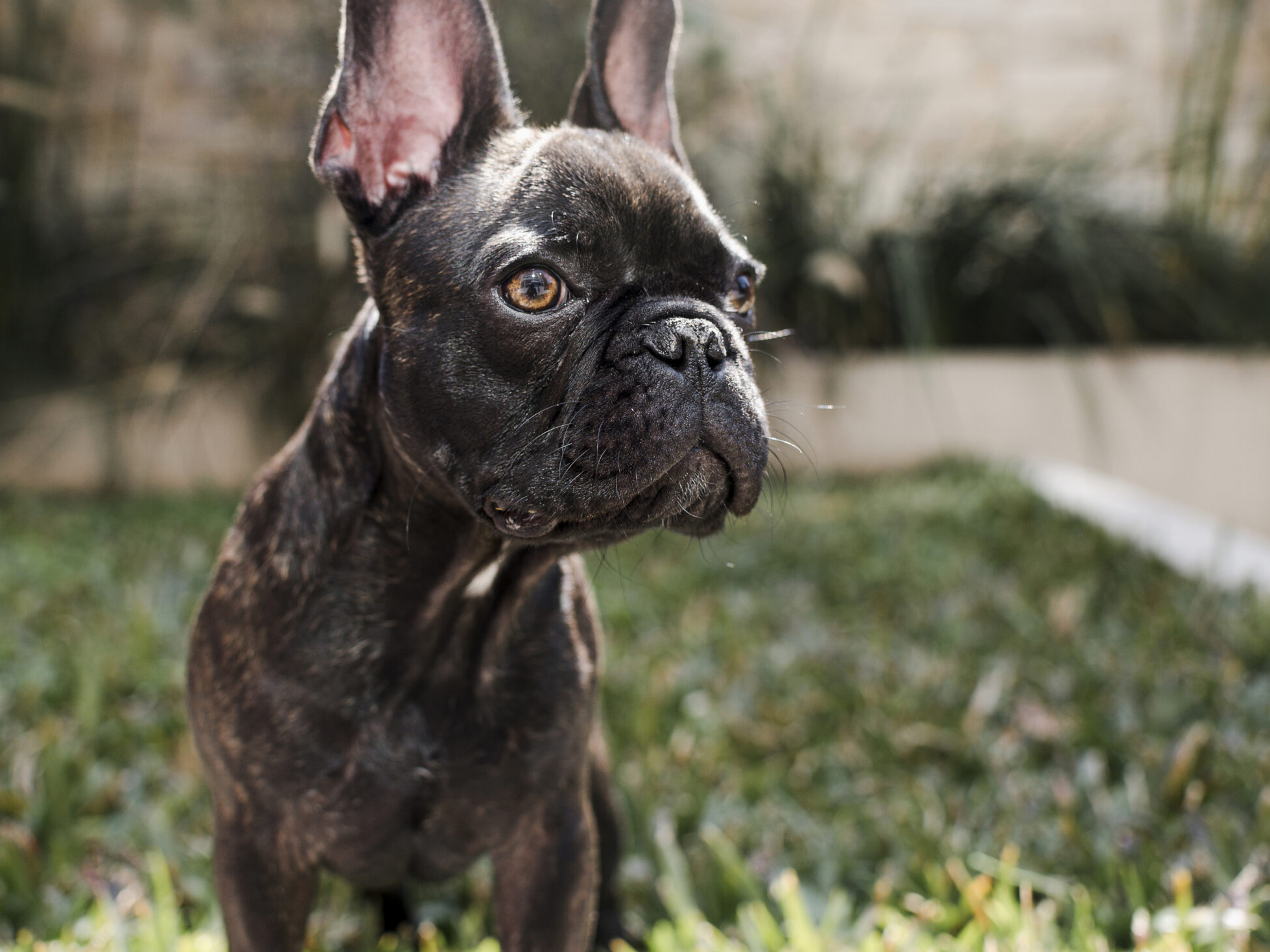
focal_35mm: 44
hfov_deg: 42.9
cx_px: 582
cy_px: 433
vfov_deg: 32.9
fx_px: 1614
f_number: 3.5
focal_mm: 35
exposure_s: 1/640
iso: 320
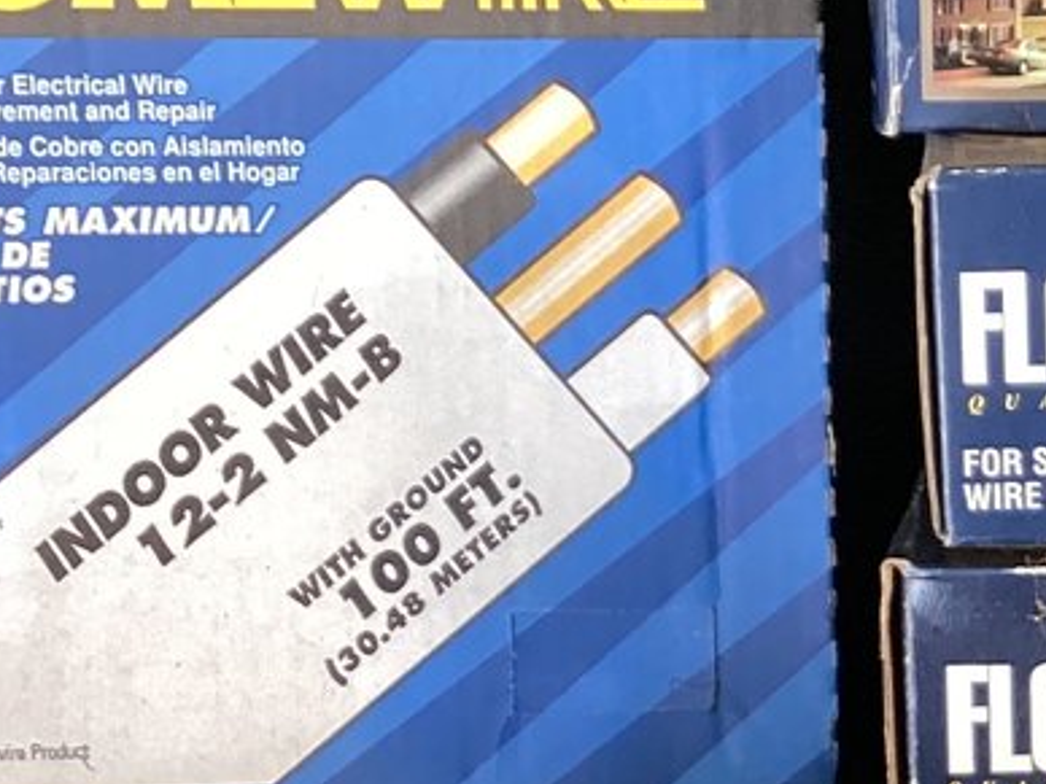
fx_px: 3656
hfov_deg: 15.6
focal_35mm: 121
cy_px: 694
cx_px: 1306
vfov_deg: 12.2
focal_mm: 3.3
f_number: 2.4
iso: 100
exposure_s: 1/60
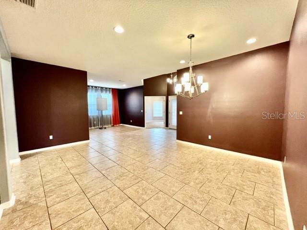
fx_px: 115
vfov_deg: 89.9
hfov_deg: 106.2
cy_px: 115
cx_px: 154
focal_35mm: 13
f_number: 1.8
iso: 320
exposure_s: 1/60
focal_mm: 1.57
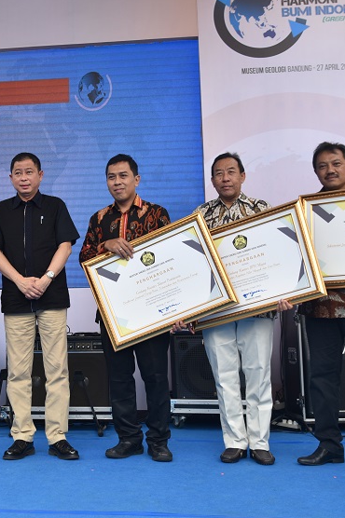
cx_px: 20
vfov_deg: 36.8
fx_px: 777
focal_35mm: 54
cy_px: 209
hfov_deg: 24.2
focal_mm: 30
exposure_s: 1/125
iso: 200
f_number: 5.6
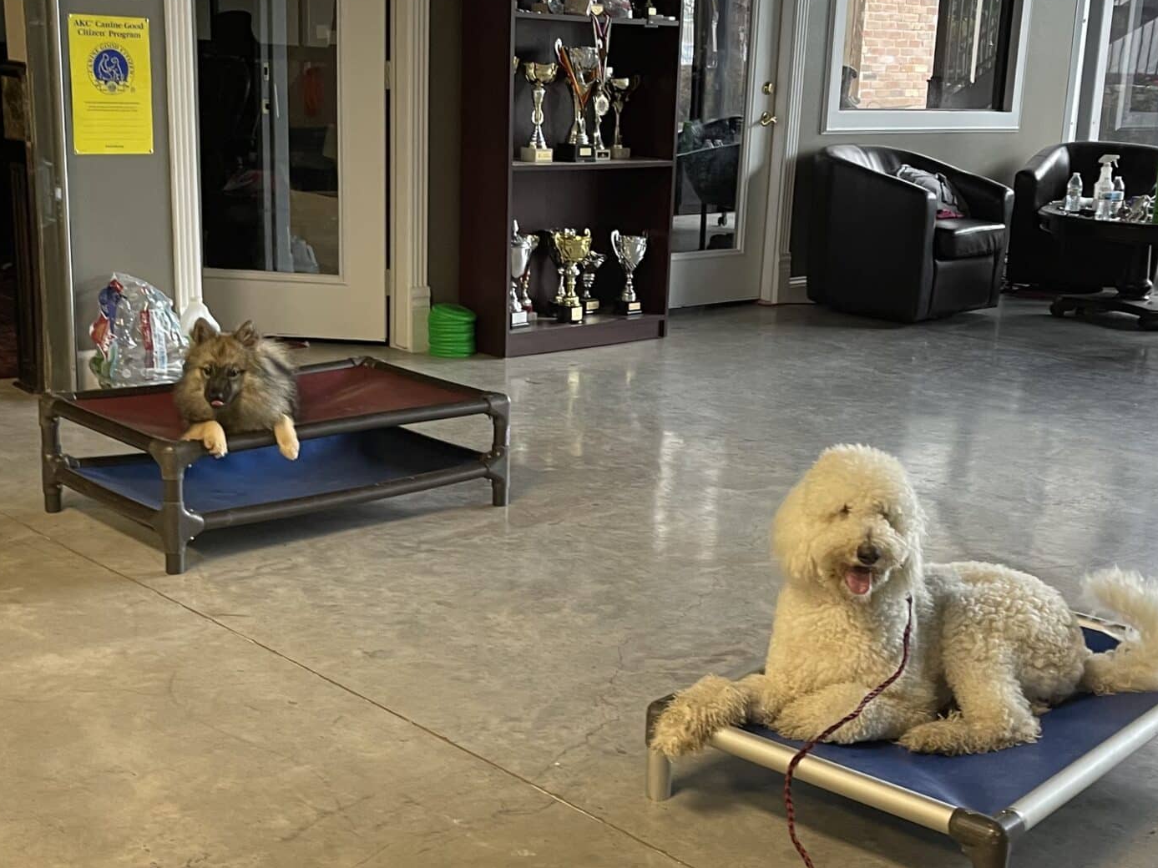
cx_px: 631
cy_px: 522
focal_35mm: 48
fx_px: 1606
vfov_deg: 30.2
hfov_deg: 39.6
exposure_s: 1/60
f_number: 1.6
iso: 160
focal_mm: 5.1
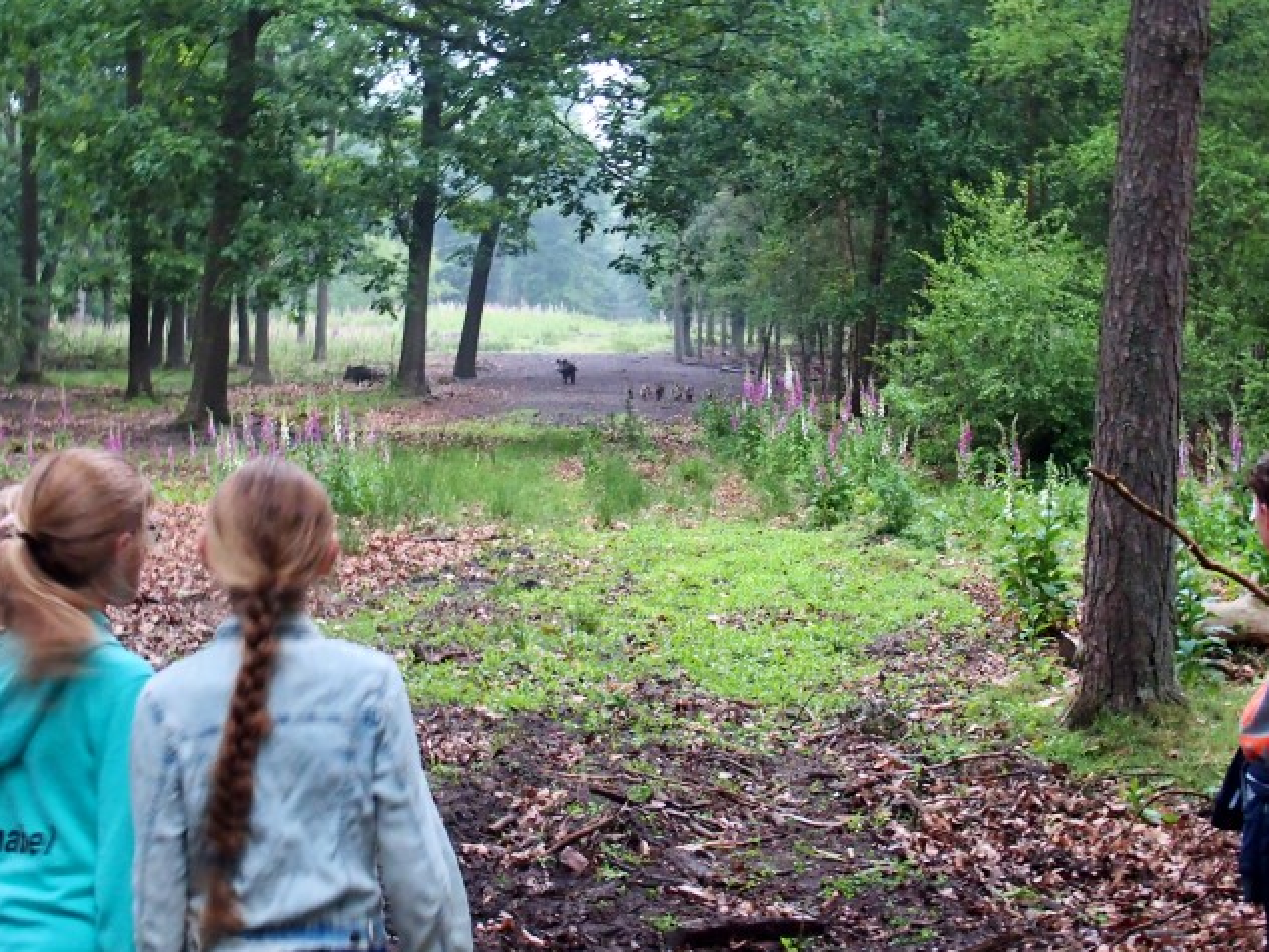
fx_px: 2640
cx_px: 569
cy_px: 425
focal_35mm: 72
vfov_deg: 20.4
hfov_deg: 27.0
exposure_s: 1/13
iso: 800
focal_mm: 12
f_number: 2.8
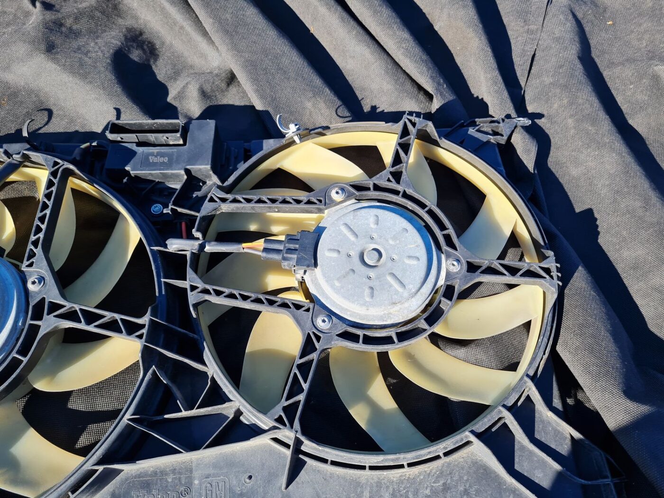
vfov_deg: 53.1
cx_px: 332
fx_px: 499
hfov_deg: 67.3
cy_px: 249
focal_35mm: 26
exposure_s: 1/764
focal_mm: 5.4
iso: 50
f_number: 1.8
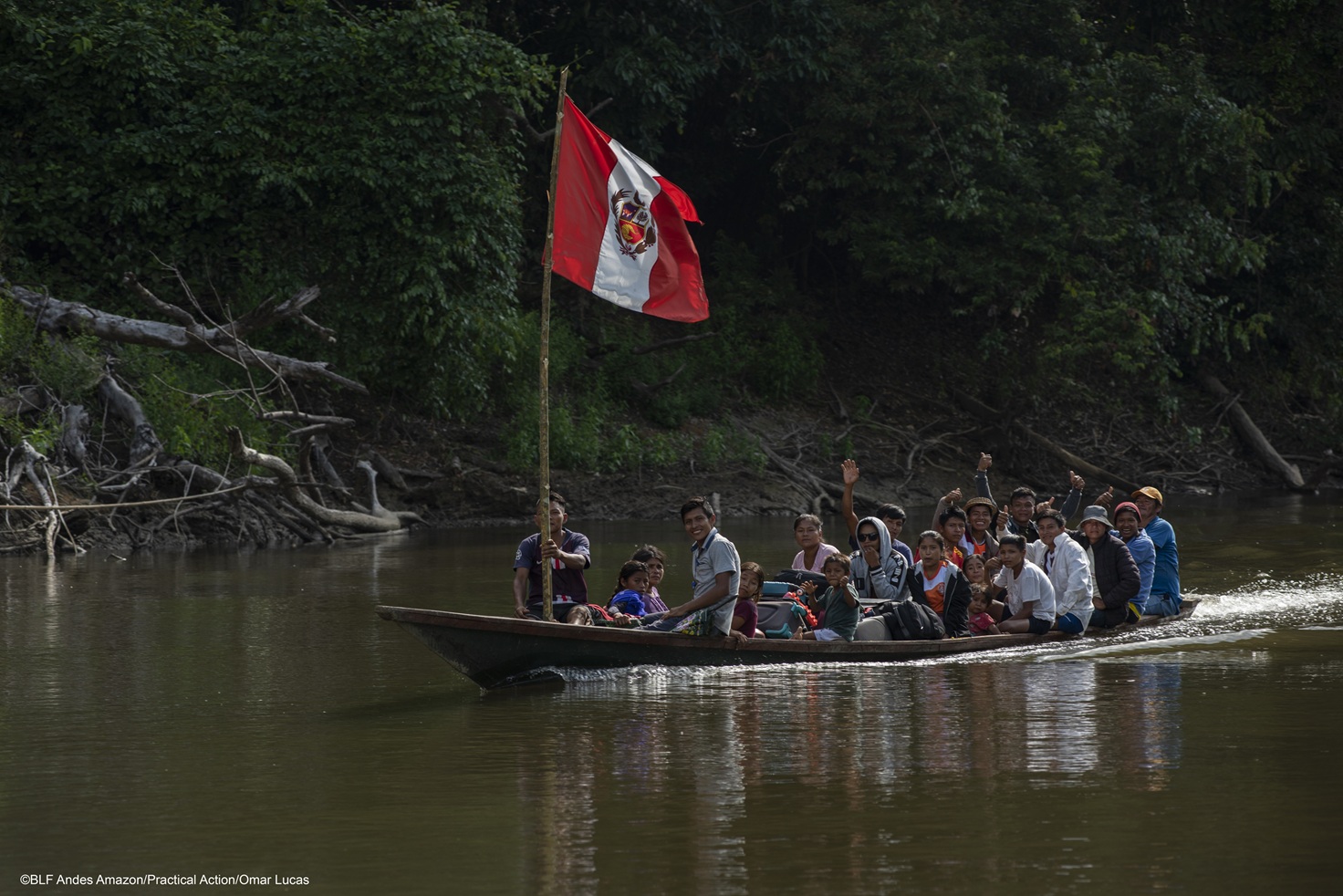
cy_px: 448
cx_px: 672
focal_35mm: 135
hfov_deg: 15.2
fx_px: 5037
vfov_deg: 10.2
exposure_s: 1/250
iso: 31
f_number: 5.6
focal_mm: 135
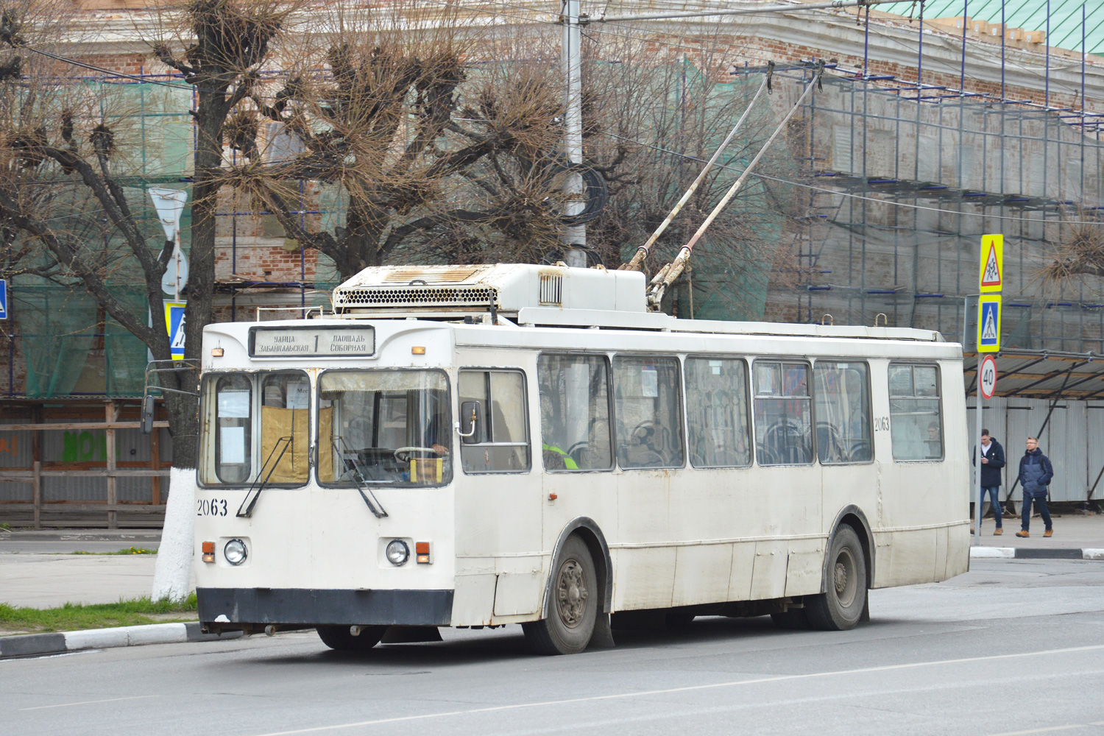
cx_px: 552
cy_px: 368
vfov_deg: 10.8
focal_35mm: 128
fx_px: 3910
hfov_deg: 16.1
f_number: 6.3
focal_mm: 85
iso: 400
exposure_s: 1/320
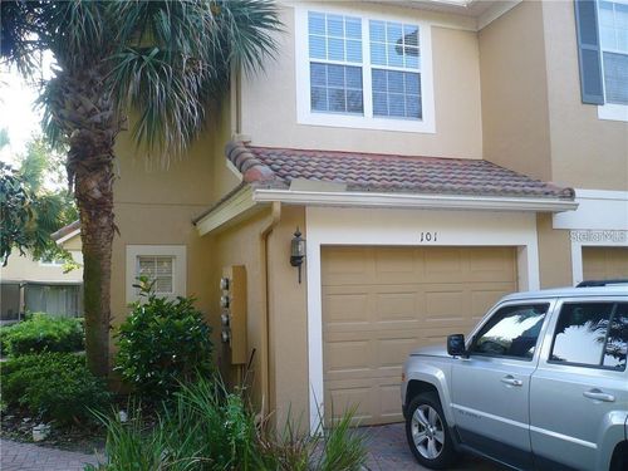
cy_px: 236
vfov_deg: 40.7
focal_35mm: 35
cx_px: 314
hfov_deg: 52.6
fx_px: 635
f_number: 2.8
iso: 100
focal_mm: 5.8
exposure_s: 1/125
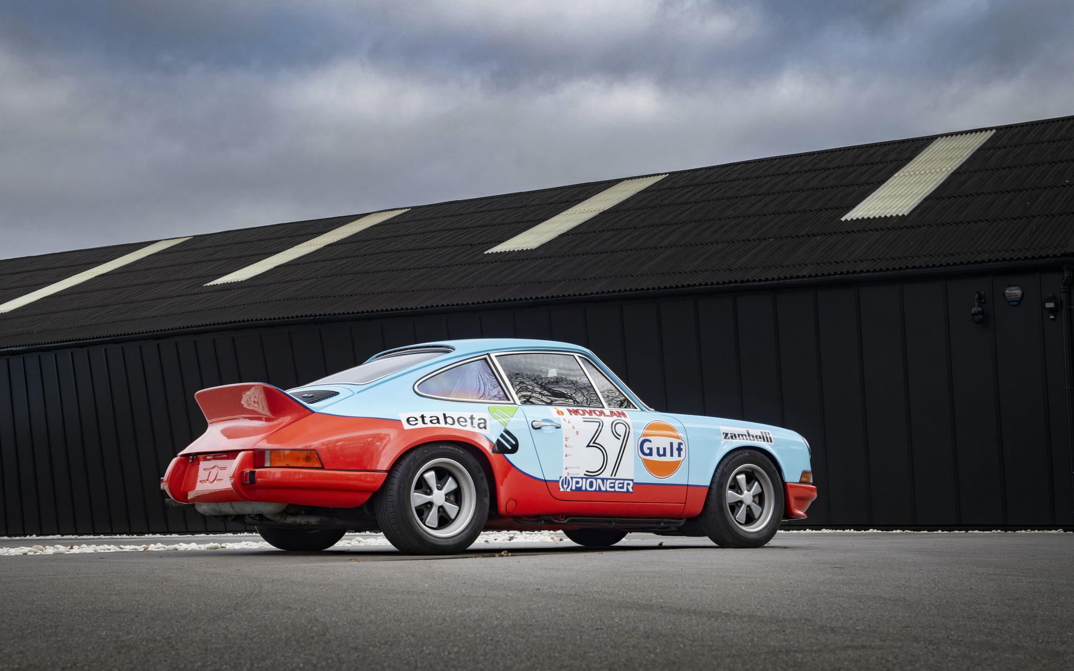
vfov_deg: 24.9
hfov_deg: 38.9
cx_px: 533
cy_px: 310
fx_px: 1522
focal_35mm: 52
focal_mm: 50
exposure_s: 1/100
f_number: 7.1
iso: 1000
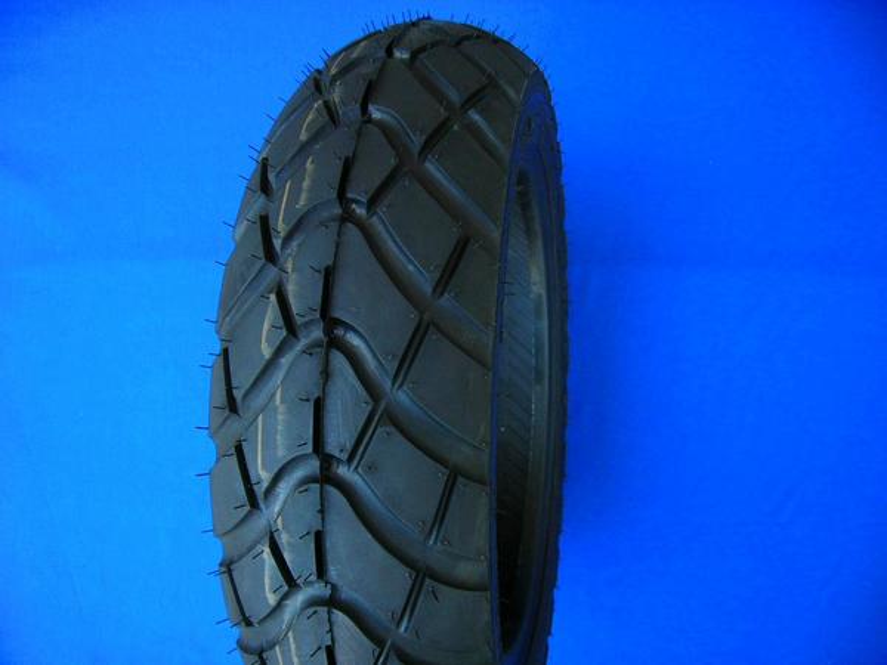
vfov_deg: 41.8
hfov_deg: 54.0
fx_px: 871
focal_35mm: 34
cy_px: 332
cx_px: 444
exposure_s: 1/68
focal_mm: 5.7
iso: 50
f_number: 2.9
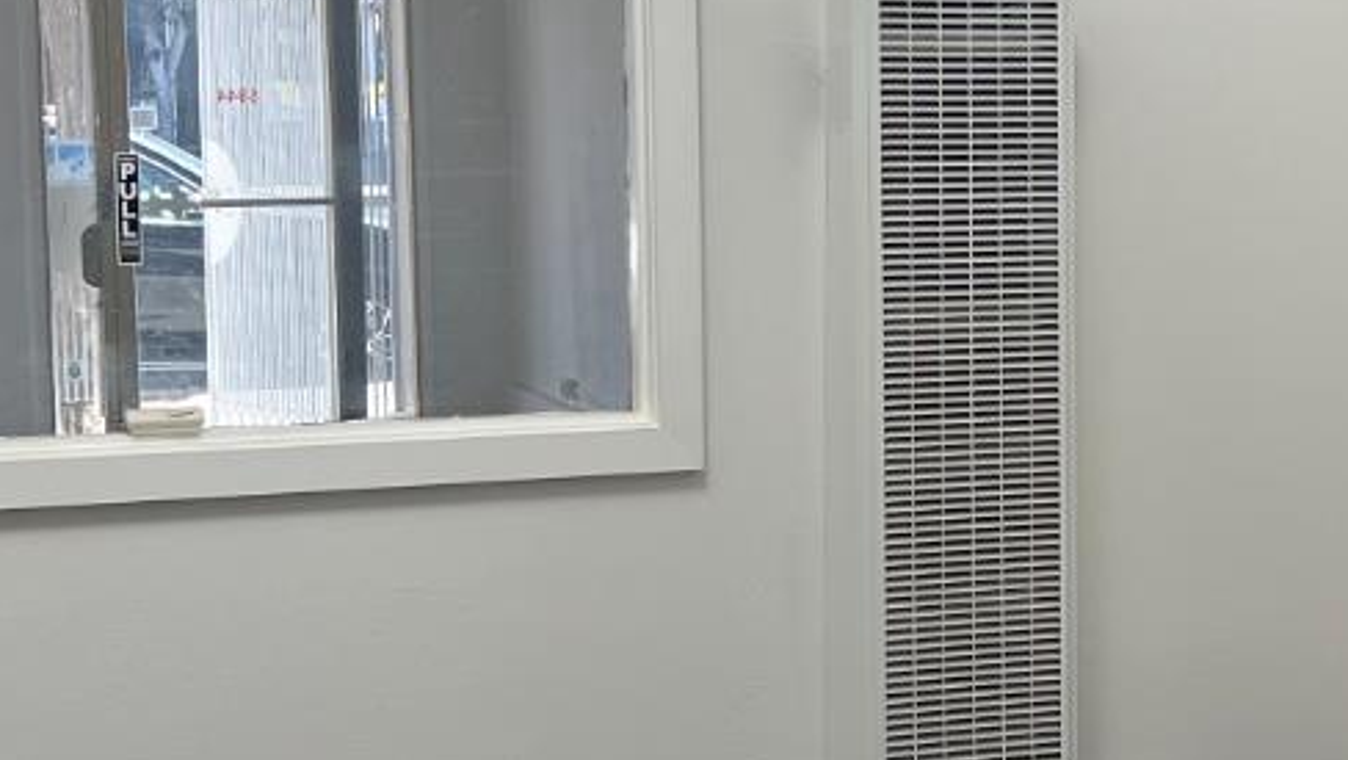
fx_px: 3111
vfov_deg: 13.9
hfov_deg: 24.0
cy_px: 386
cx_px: 1116
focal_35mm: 87
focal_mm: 5.7
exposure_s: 1/526
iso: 50
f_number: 1.5
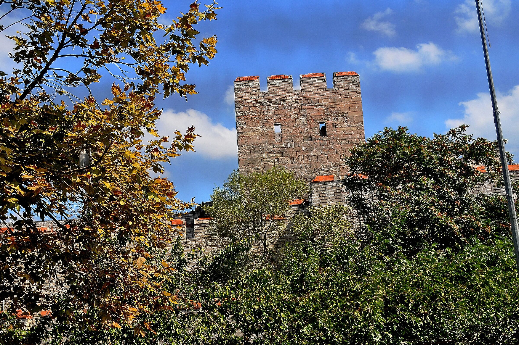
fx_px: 648
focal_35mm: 45
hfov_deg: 43.7
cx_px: 260
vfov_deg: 29.8
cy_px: 172
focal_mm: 30
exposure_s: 1/100
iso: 200
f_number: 7.1
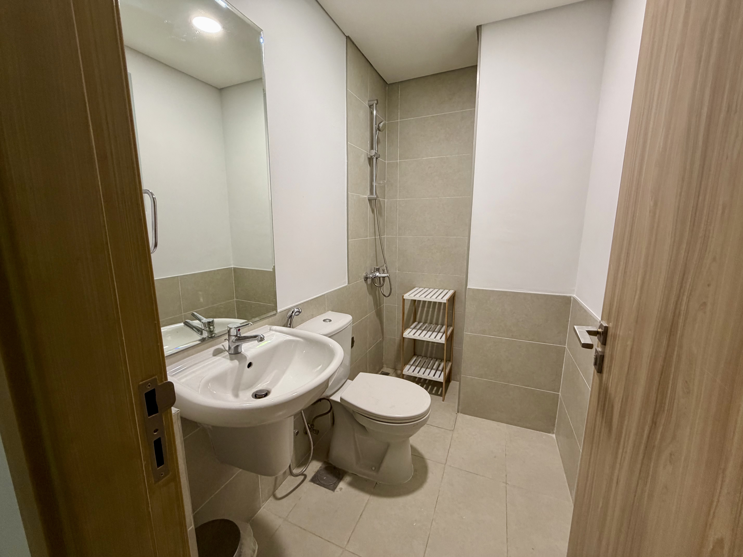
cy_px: 278
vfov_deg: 85.7
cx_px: 372
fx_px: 300
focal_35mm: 14
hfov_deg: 102.1
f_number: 2.2
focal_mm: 2.22
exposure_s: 1/100
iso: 250
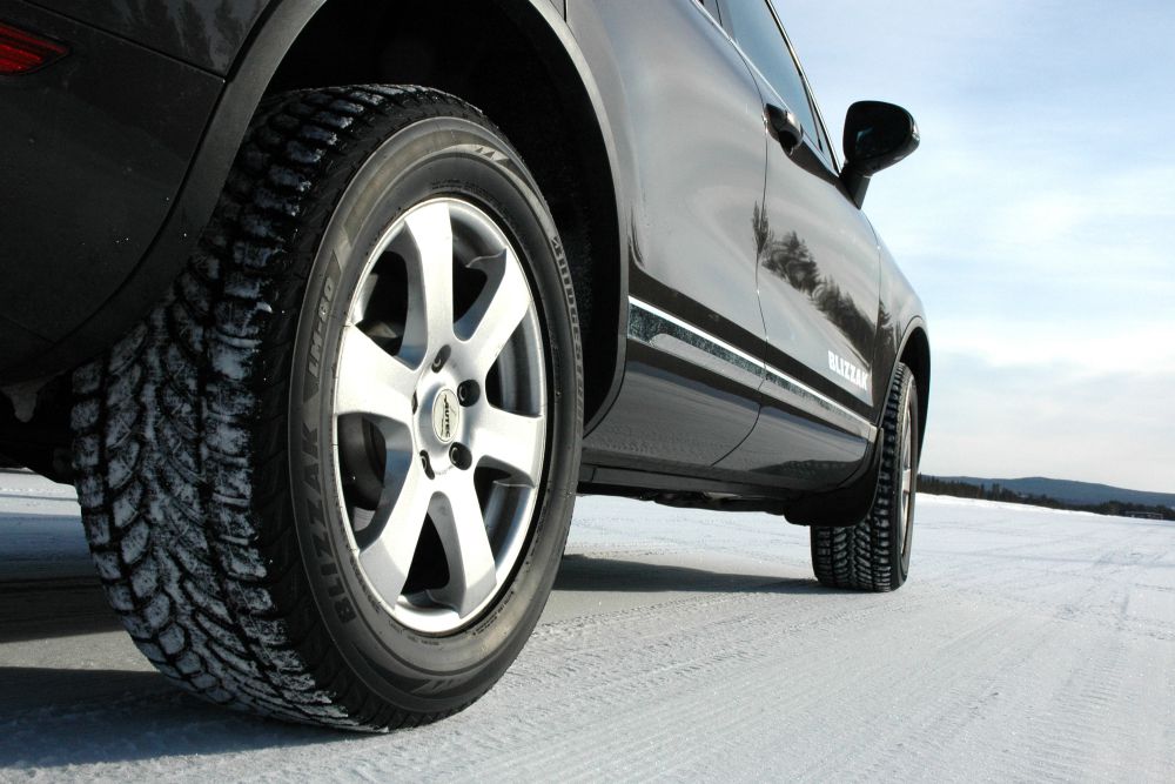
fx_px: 1322
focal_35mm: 40
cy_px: 392
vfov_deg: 33.0
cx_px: 588
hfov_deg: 47.9
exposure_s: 1/640
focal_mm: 27
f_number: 13
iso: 400
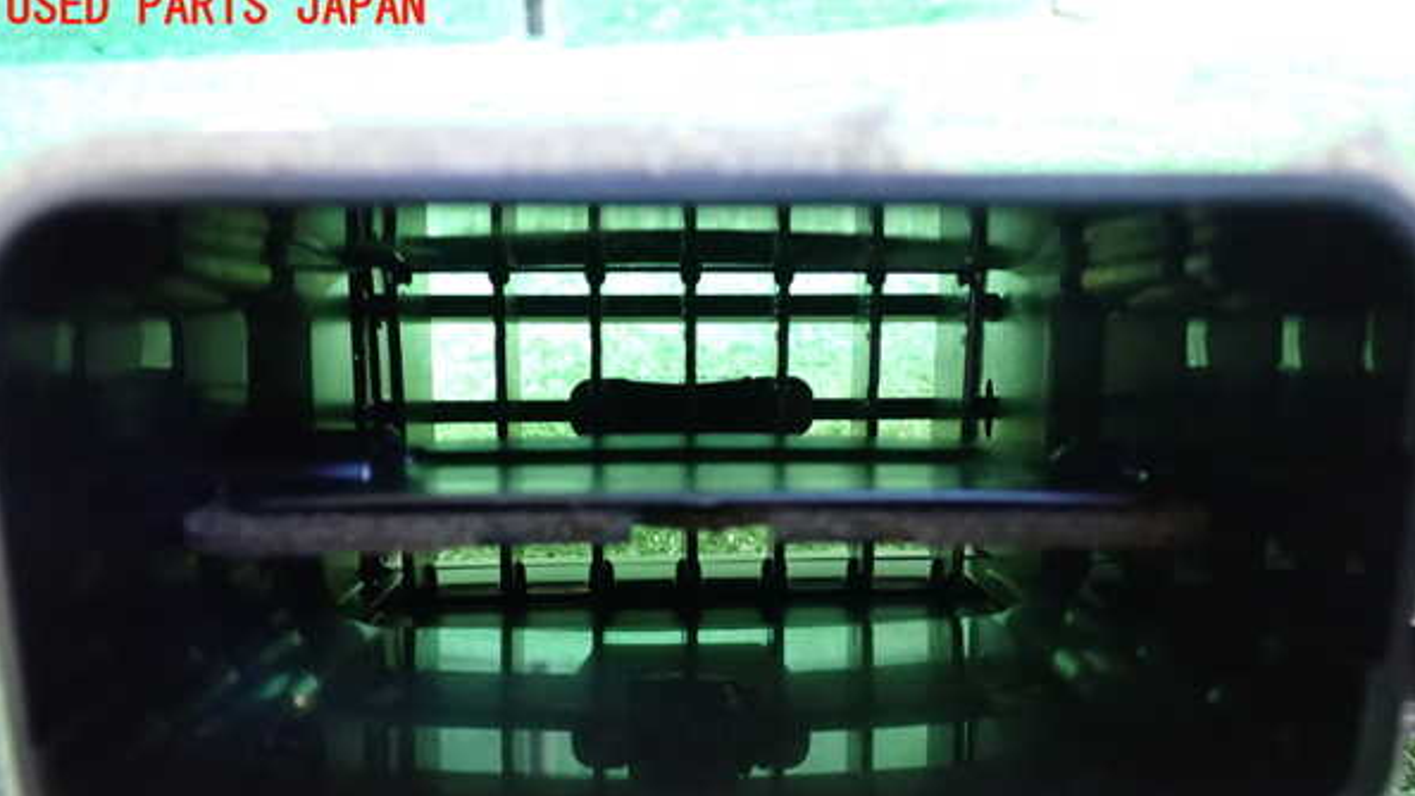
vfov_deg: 35.4
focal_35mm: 33
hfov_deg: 59.5
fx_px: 1238
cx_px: 708
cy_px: 515
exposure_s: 1/40
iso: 1600
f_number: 2.3
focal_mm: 5.4
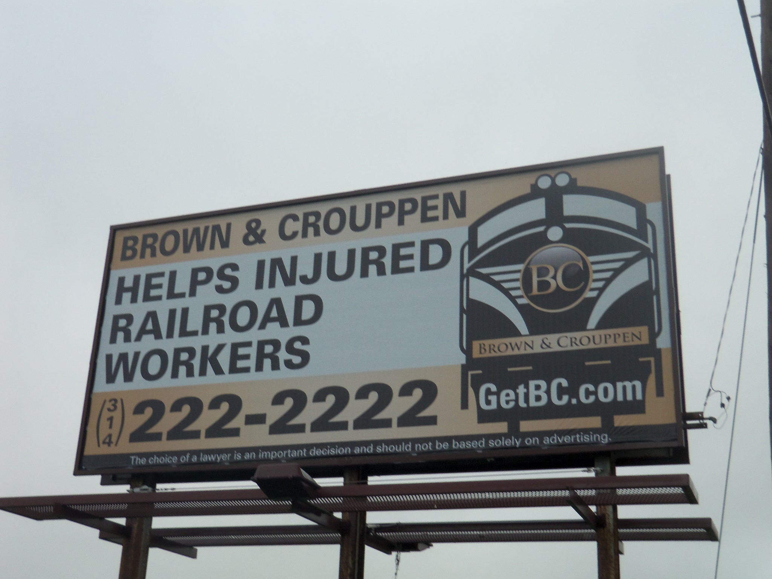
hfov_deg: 38.9
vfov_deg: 29.7
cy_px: 290
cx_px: 386
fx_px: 1093
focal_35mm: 49
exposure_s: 1/125
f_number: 4.6
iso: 64
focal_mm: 8.7
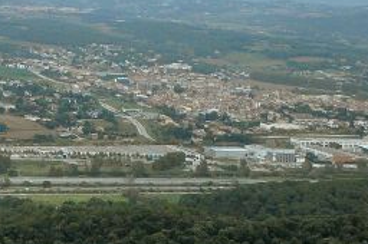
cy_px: -33
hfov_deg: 15.9
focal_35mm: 108
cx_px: -312
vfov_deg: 12.4
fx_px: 1103
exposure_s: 1/320
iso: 1600
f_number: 9
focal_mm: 18
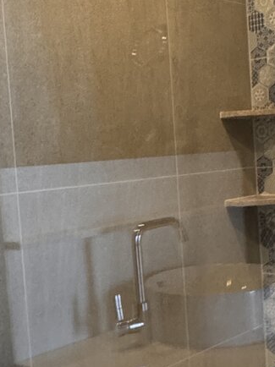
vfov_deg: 31.2
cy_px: 188
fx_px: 657
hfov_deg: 23.4
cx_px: 210
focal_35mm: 62
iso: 400
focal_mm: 2.22
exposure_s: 1/60
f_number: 2.2
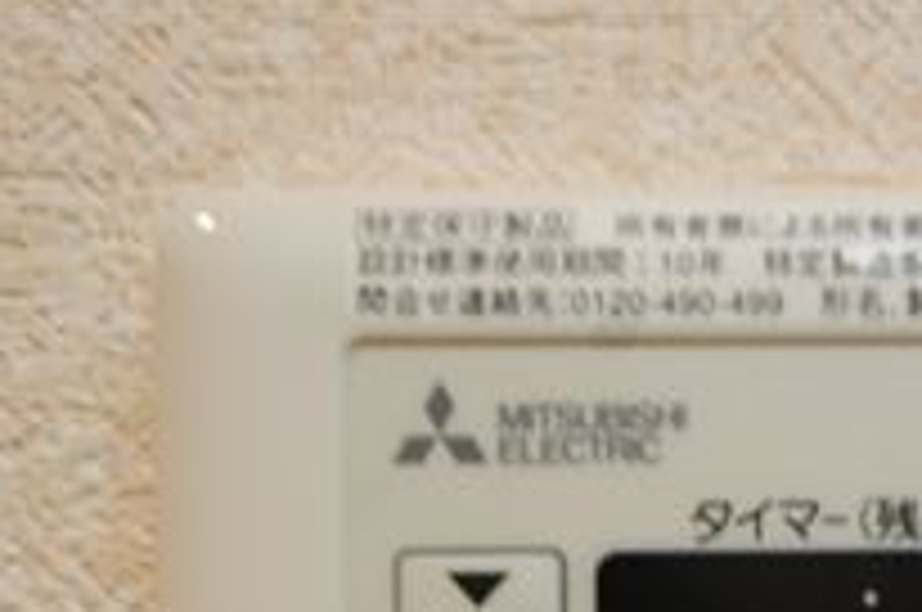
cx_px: 783
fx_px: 1918
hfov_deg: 26.4
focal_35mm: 75
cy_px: 950
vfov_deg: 16.4
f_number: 5.6
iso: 800
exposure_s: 1/50
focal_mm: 16
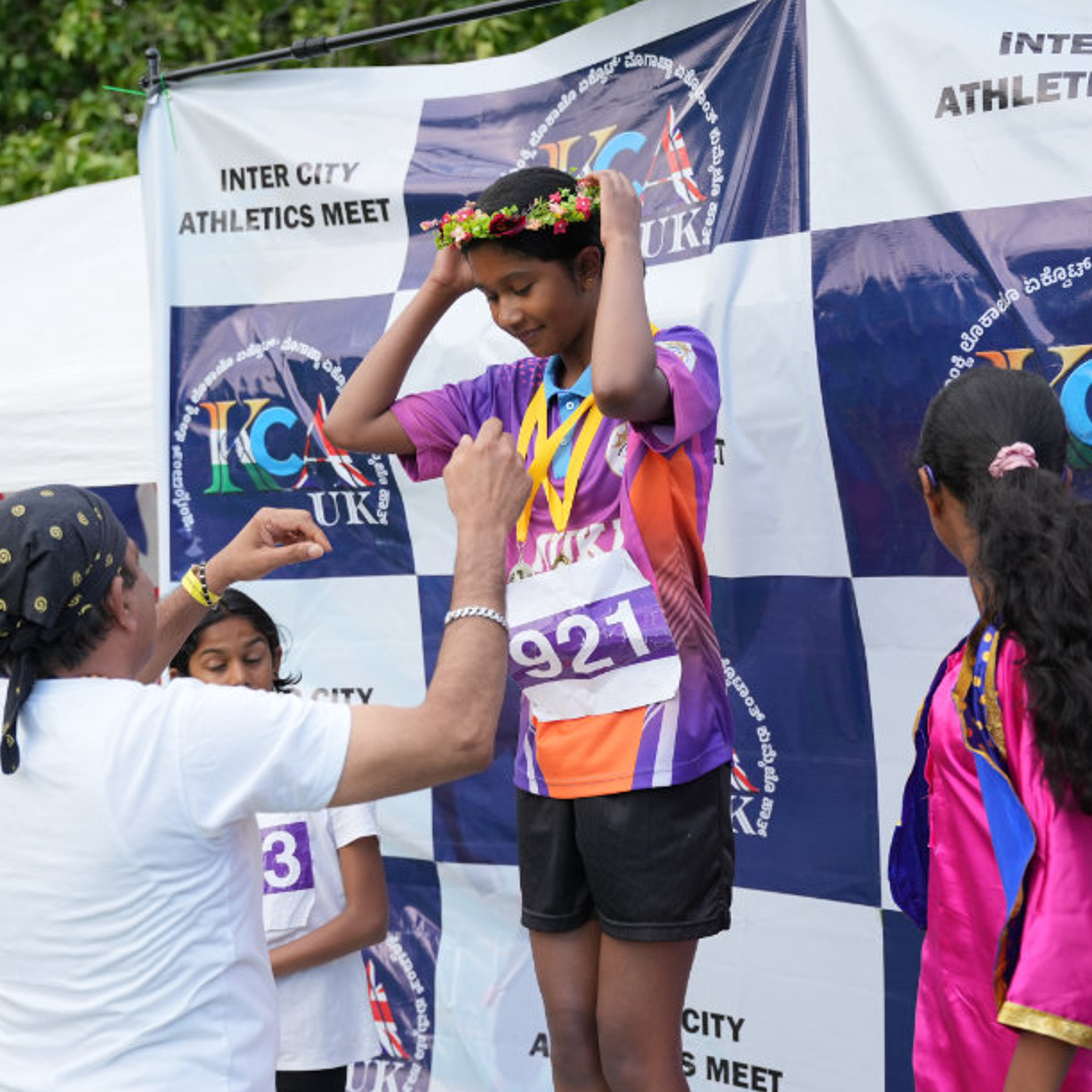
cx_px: 443
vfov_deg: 30.9
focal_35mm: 55
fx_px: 1973
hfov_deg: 30.9
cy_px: 607
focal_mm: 38.9
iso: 250
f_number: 2.8
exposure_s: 1/800
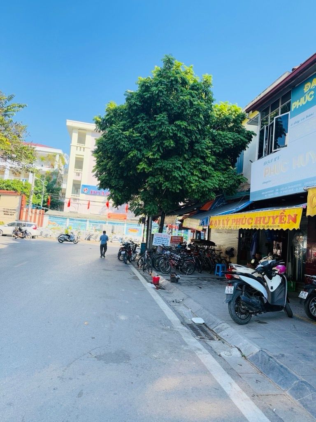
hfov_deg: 56.8
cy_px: 211
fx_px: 292
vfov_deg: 71.6
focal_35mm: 24
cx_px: 158
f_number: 1.78
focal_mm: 6.76
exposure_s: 1/1018
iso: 100
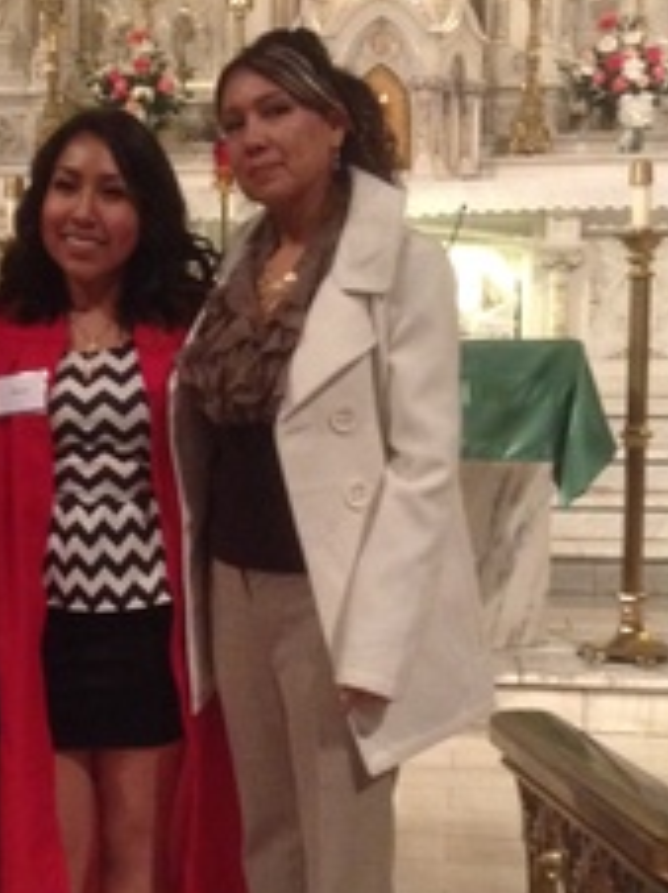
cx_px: 148
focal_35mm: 70
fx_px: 1805
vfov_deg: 27.7
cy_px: 533
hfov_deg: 20.8
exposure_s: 1/15
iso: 250
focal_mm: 3.3
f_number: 2.4
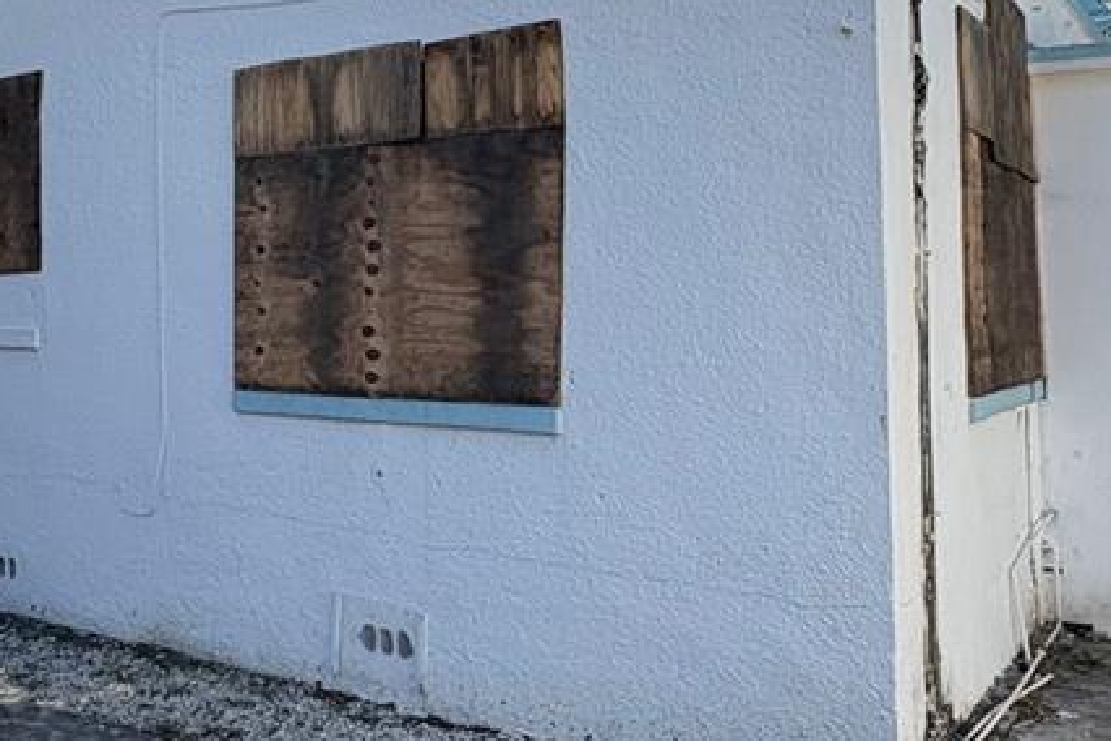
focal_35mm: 41
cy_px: 224
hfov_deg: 46.7
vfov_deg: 32.3
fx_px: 1265
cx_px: 370
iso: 64
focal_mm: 2.22
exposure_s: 1/1600
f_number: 2.2
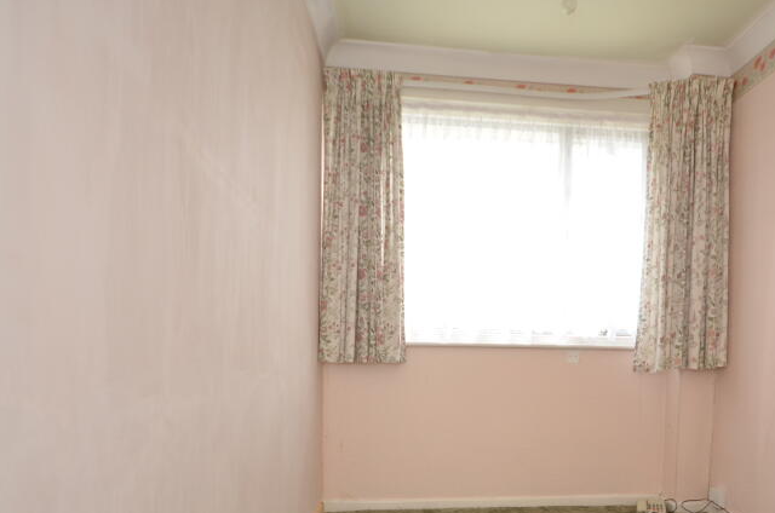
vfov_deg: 50.9
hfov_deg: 73.1
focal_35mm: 24
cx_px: 463
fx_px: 516
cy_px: 379
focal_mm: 10
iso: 200
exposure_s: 1/60
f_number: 4
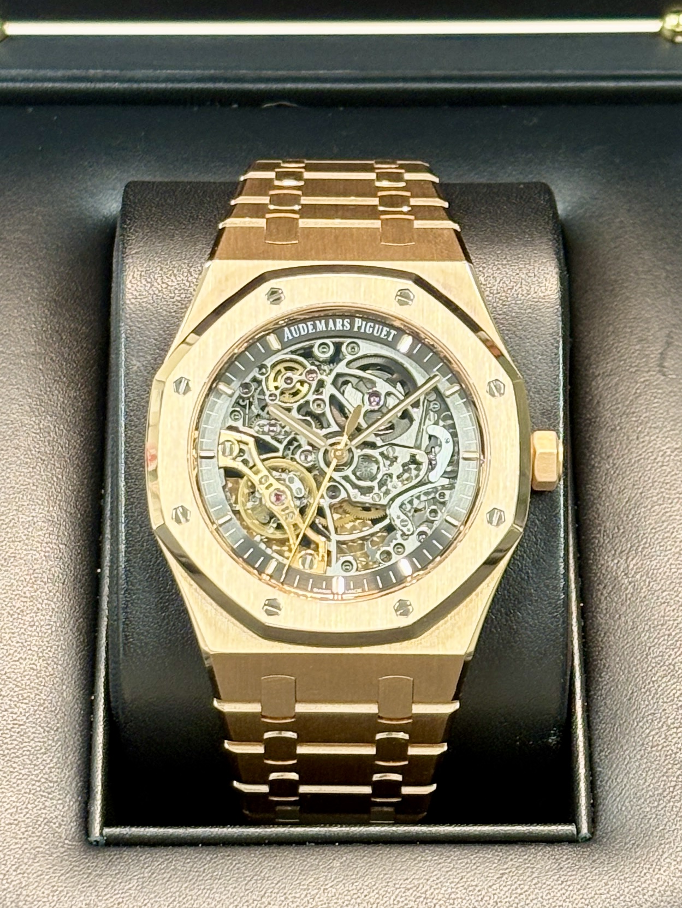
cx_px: 341
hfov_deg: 28.0
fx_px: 1365
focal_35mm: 52
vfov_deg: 36.8
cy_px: 454
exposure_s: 1/60
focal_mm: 5.96
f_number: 1.6
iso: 64
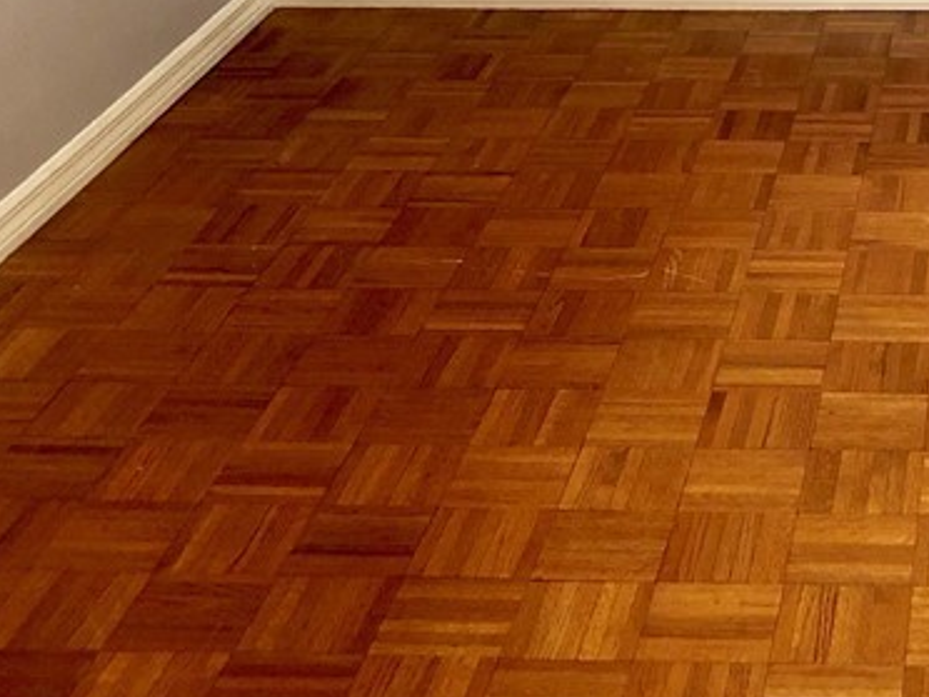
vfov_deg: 18.5
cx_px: 949
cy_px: -32
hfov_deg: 24.1
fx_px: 2066
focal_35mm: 77
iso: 64
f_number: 1.8
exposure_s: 1/15
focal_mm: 3.99
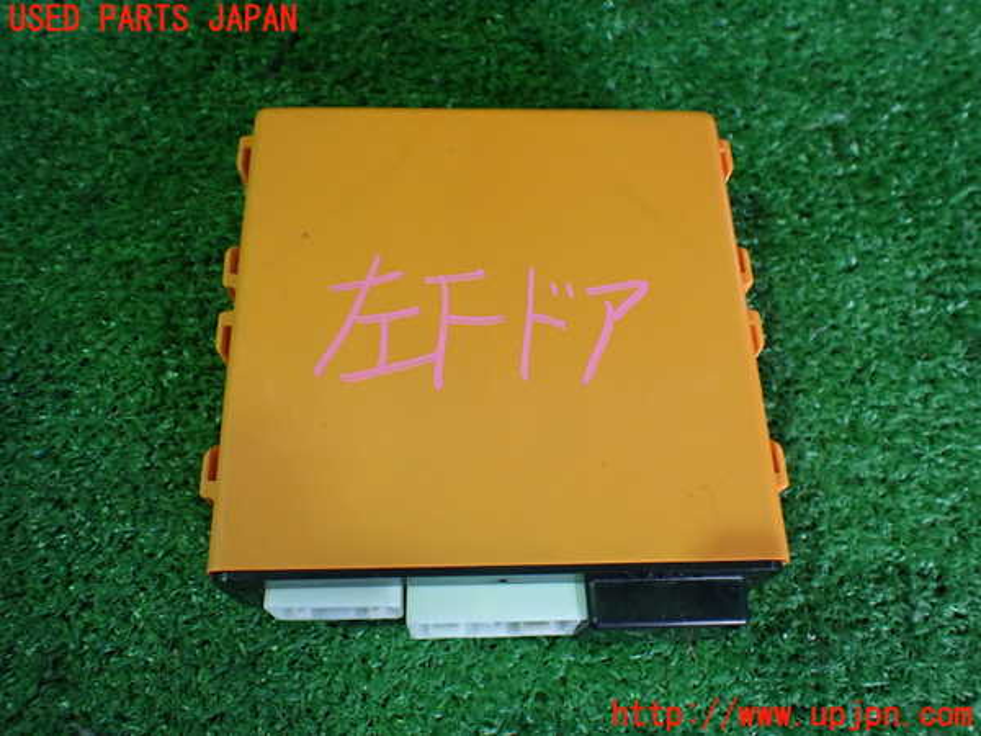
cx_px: 490
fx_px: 850
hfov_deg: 60.0
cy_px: 368
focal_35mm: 30
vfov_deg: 46.8
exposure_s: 1/80
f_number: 2.3
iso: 800
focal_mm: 5.4
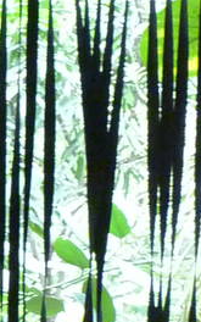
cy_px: 370
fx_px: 1692
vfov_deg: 10.7
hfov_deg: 5.9
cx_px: -547
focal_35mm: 193
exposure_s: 1/8
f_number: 3.4
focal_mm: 5
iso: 400
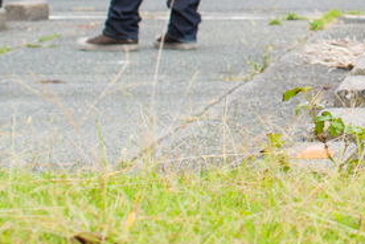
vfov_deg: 5.9
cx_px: 741
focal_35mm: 228
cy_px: -236
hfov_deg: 8.5
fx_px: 2313
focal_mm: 35
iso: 100
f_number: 5.6
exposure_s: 1/200
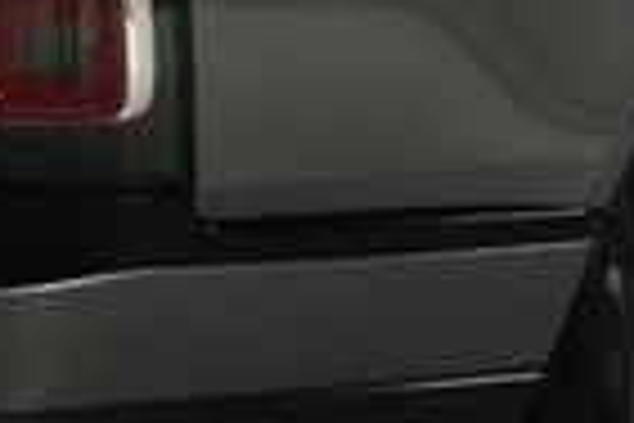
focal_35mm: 136
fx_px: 2395
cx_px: 189
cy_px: -94
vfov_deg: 9.9
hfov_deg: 15.0
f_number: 11
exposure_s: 1/160
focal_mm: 20
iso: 100
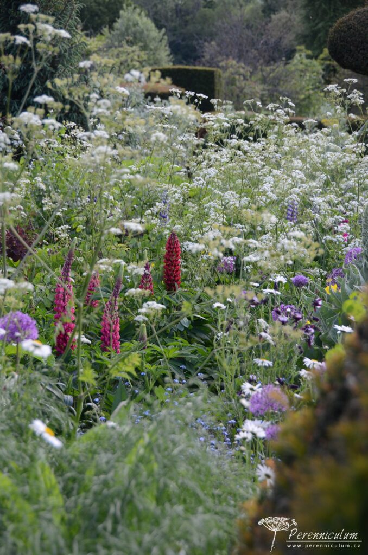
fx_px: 1271
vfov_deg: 24.7
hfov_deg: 16.5
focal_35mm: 82
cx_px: 184
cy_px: 278
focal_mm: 55
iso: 400
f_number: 4.8
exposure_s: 1/500
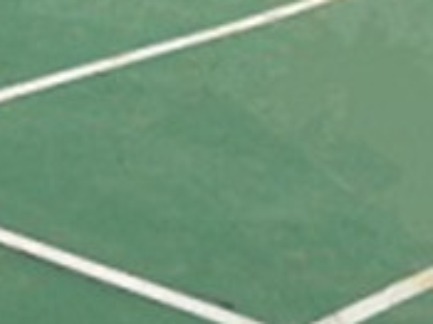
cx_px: -191
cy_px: -292
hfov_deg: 10.4
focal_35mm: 184
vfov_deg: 7.8
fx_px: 2300
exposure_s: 1/345
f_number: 2.4
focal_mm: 4.28
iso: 64
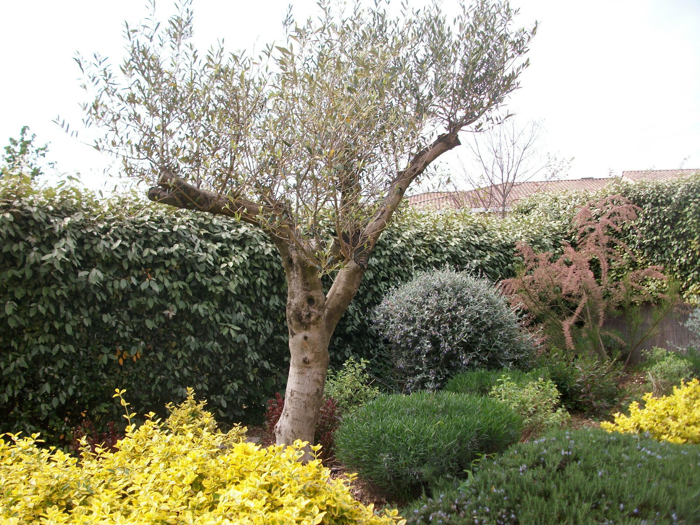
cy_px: 262
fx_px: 627
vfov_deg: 45.4
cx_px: 350
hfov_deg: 58.4
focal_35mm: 31
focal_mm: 5.7
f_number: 2.9
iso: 80
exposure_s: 1/498
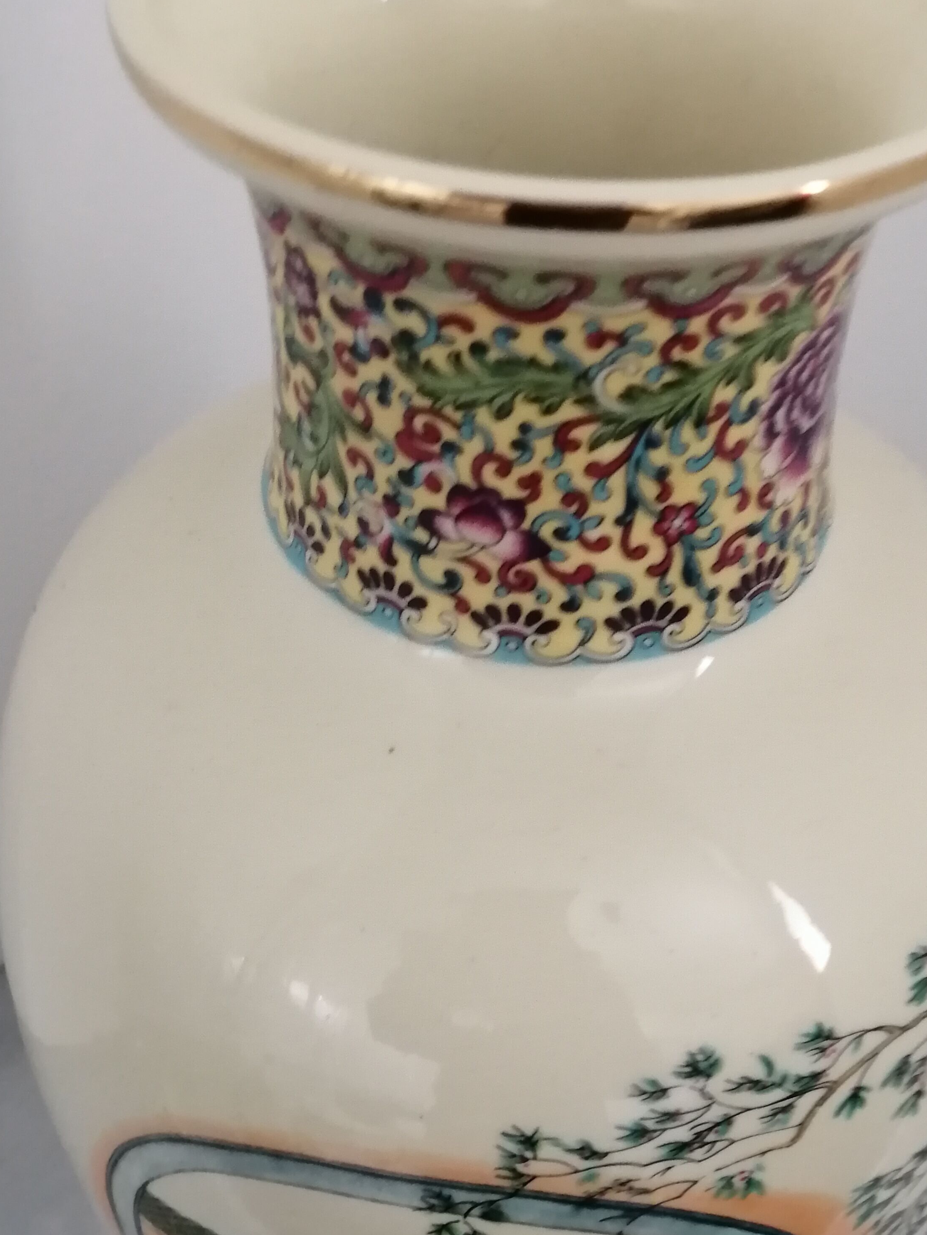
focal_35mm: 47
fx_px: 1678
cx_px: 549
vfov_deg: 40.4
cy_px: 572
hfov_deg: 30.8
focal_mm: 3.95
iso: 320
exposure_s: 1/30
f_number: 1.8
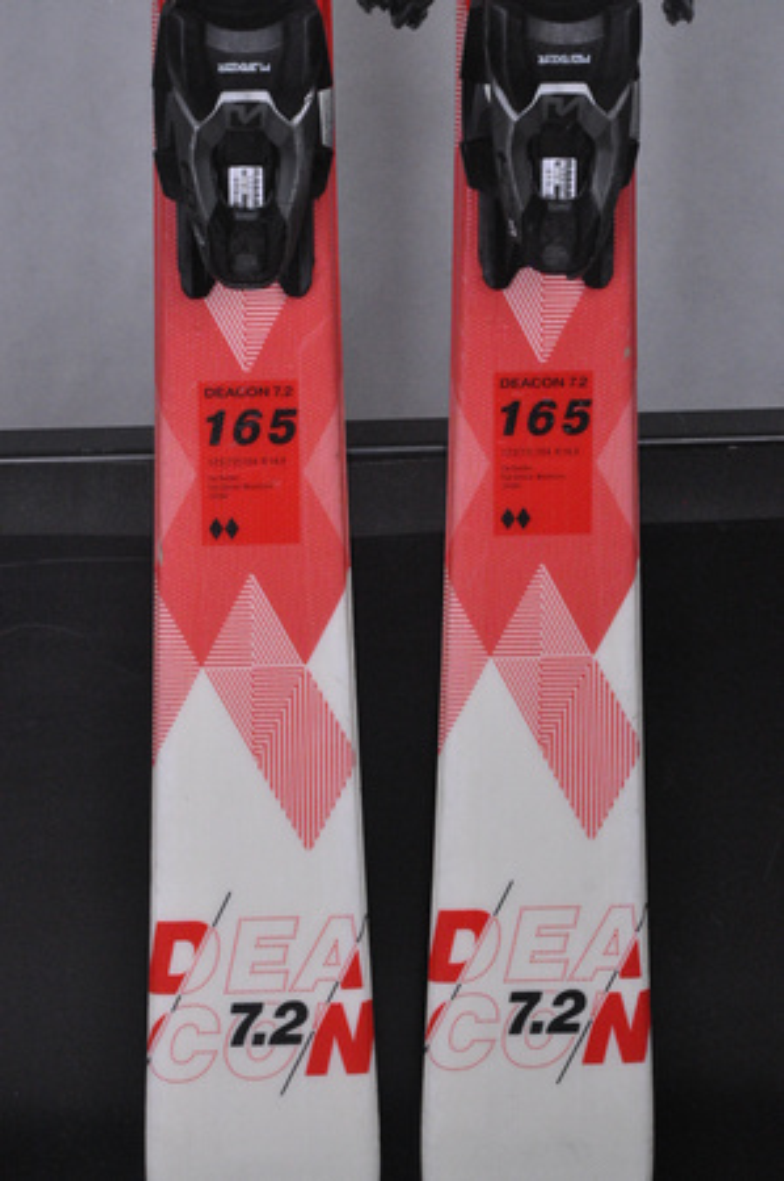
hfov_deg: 11.4
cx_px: 392
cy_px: 590
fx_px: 3929
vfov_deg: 17.1
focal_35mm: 120
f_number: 9.5
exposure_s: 1/125
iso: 3200
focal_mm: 80
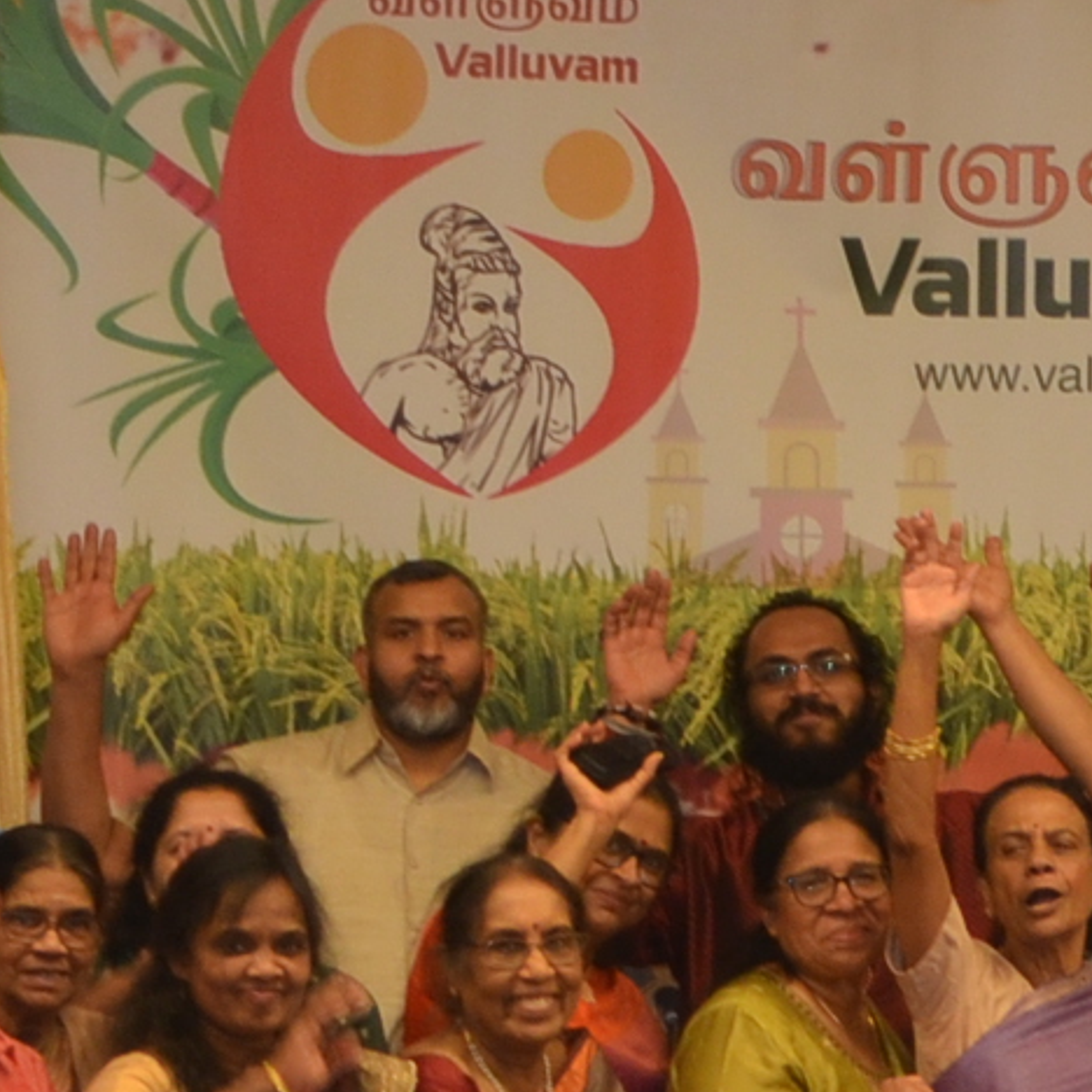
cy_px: 299
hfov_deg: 7.2
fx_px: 8360
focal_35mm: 234
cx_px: 2137
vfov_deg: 7.5
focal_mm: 35
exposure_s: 1/60
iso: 400
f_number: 4
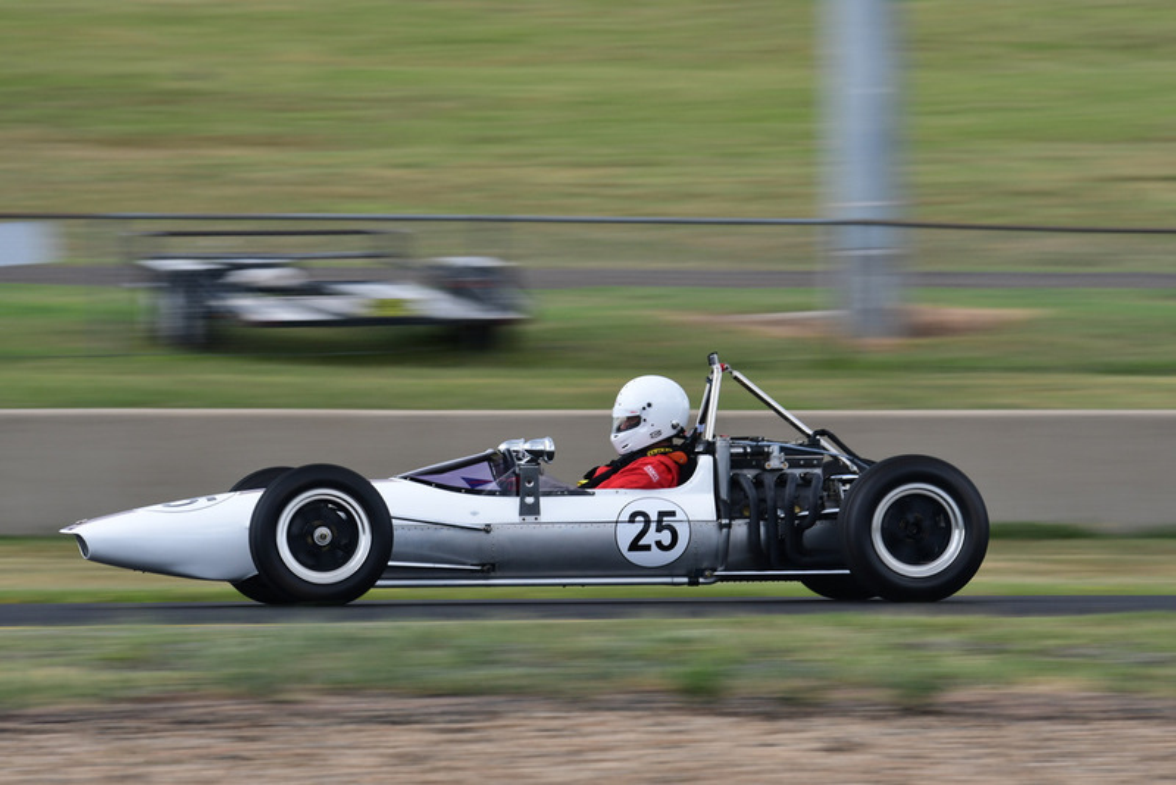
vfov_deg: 5.4
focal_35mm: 255
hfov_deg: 8.1
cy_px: 392
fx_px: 8333
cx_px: 588
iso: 200
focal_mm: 170
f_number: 10
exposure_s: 1/125
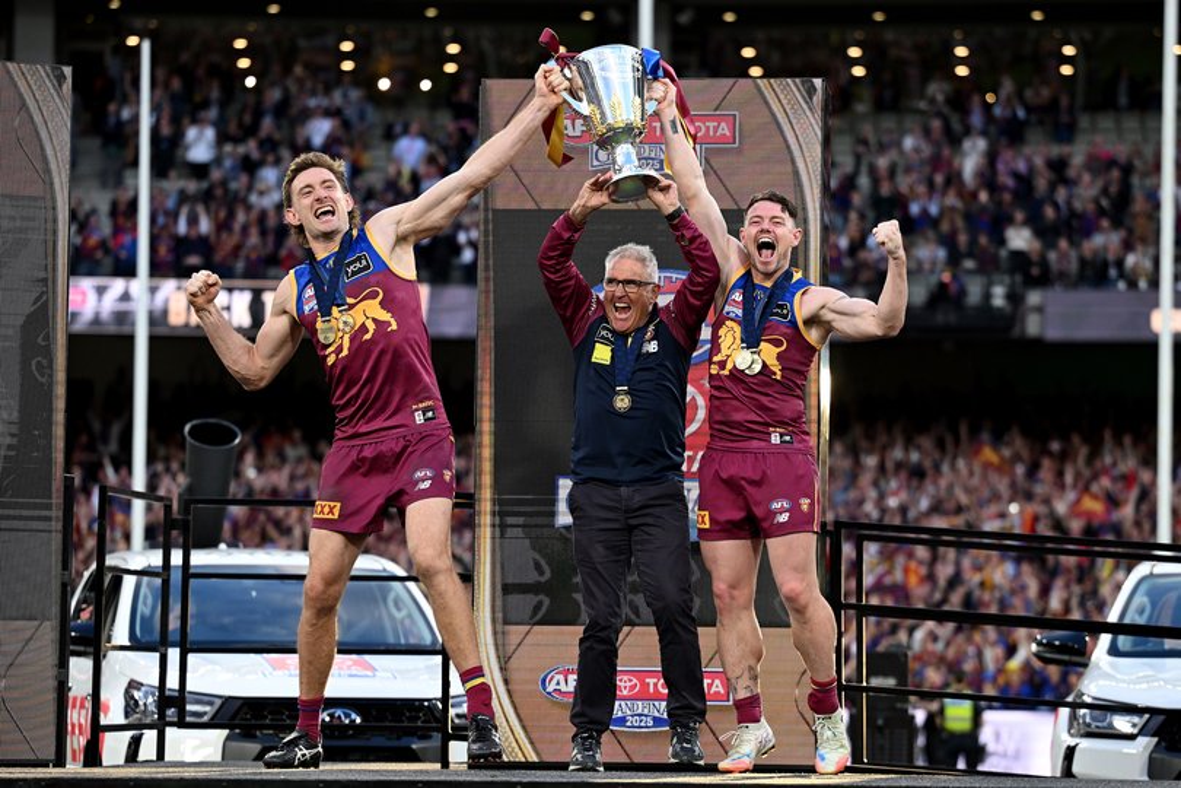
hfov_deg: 17.8
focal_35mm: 115
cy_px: 394
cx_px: 590
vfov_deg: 11.9
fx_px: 3772
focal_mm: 115
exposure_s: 1/1600
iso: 1000
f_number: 3.2
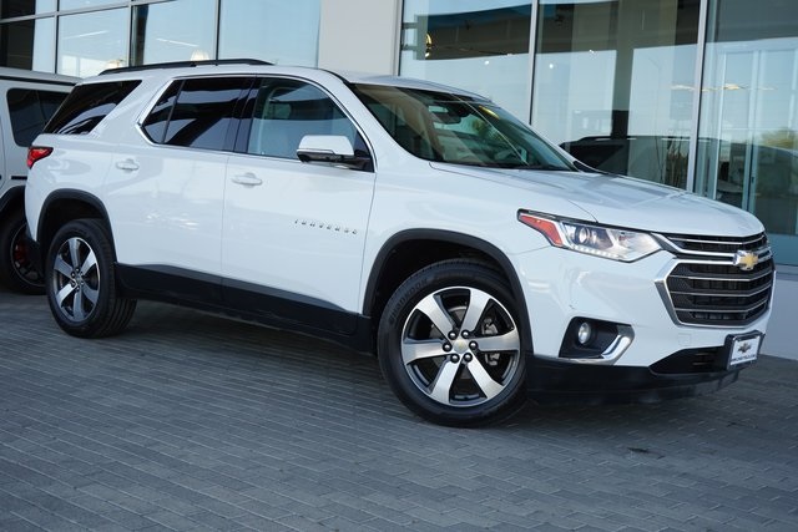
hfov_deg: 43.6
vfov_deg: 29.9
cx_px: 399
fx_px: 998
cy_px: 266
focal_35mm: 45
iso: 1000
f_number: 8
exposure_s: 1/500
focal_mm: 45
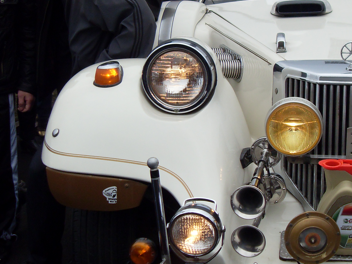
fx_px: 742
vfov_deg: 20.1
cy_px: 93
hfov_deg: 25.8
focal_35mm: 73
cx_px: 320
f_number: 7
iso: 80
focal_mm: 6.3
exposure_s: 1/250
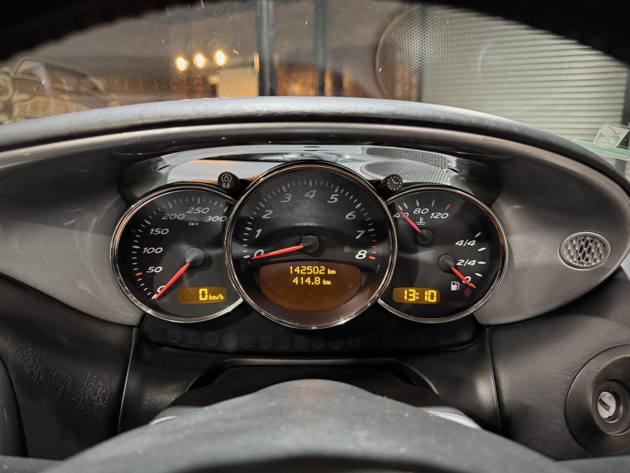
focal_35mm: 24
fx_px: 437
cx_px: 315
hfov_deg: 71.6
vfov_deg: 56.8
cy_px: 236
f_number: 1.78
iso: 1000
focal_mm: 6.76
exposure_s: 1/36
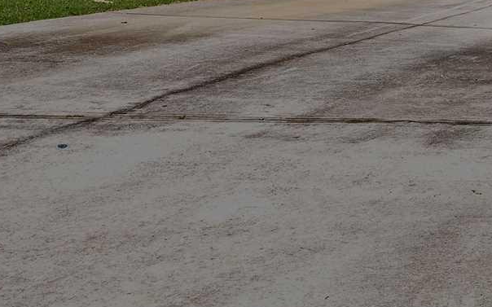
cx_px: 838
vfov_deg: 13.8
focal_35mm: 83
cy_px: -267
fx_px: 1112
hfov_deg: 19.7
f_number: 9
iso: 160
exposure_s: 1/200
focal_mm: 16
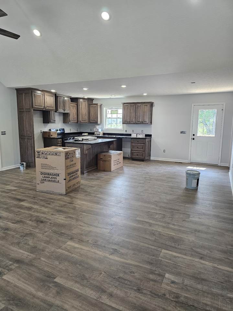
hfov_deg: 58.9
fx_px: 206
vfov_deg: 73.9
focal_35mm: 23
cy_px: 156
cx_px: 116
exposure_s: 1/120
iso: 125
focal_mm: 6.3
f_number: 1.7
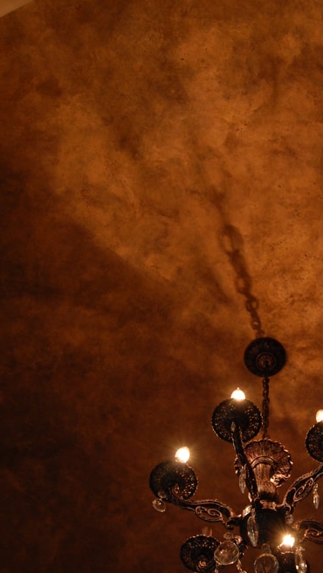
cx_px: 260
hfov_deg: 27.2
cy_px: 385
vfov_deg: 46.5
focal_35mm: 43
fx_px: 654
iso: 400
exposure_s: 1/80
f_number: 4.5
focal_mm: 18
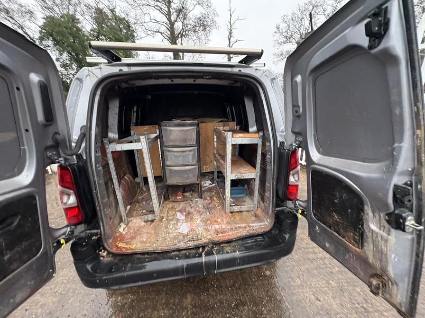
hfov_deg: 102.1
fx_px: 172
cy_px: 159
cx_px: 212
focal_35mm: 14
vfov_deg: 85.7
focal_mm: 2.22
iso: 400
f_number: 2.2
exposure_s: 1/60
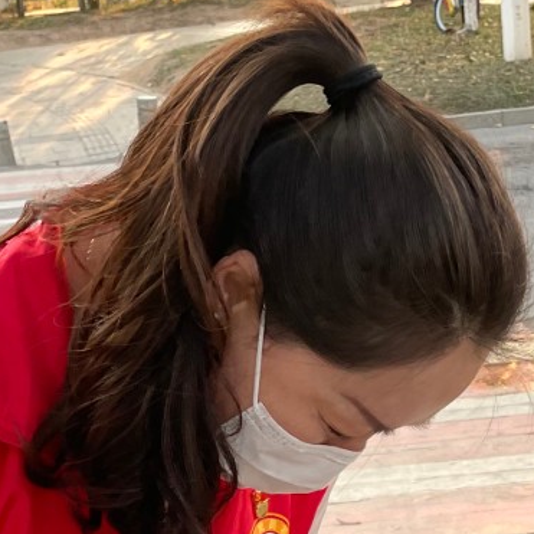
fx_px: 1728
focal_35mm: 99
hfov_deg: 17.4
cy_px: 799
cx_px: 446
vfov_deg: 16.1
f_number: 1.6
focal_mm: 4.2
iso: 32
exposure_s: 1/173
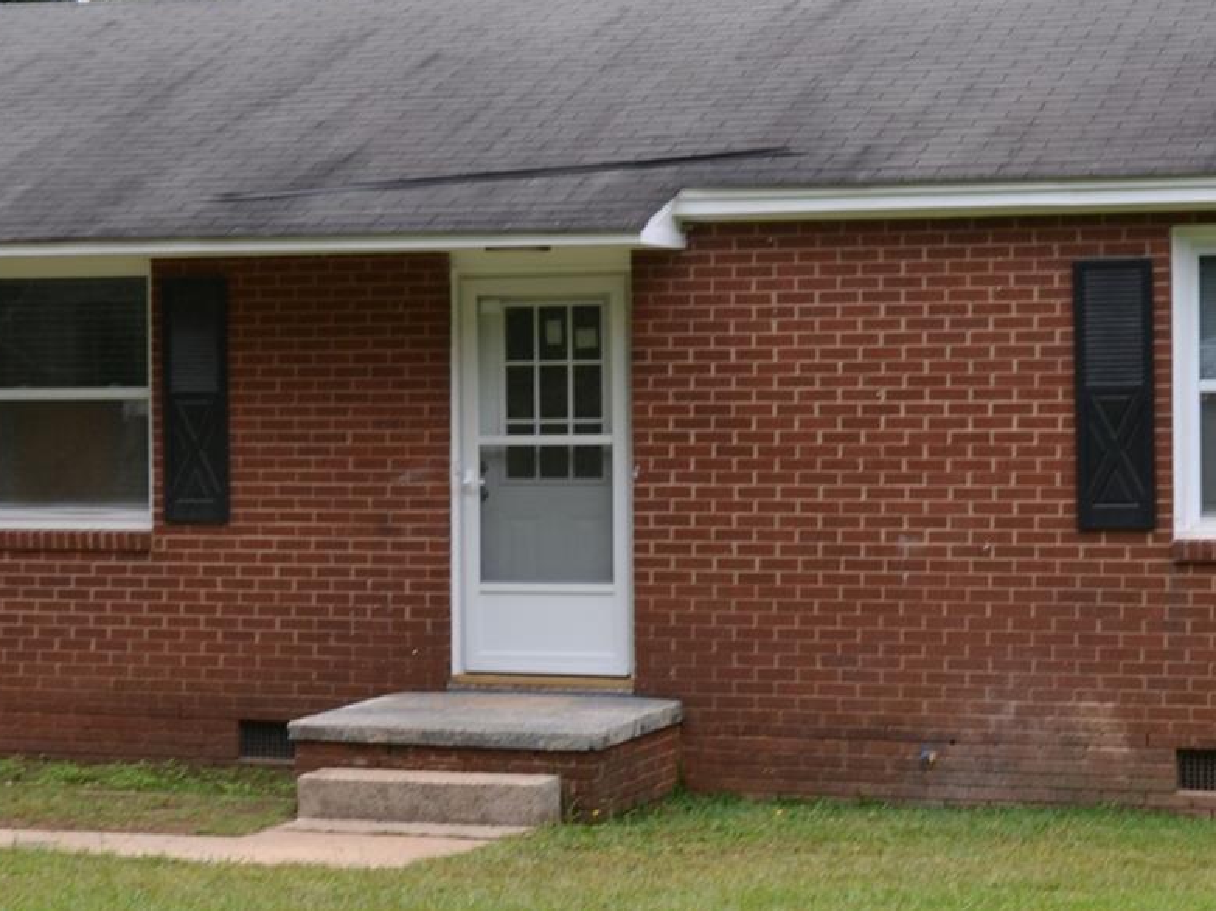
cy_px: 477
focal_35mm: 83
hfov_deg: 23.5
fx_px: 2915
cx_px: 722
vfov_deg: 17.8
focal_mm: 22
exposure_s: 1/125
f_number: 5.6
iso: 180
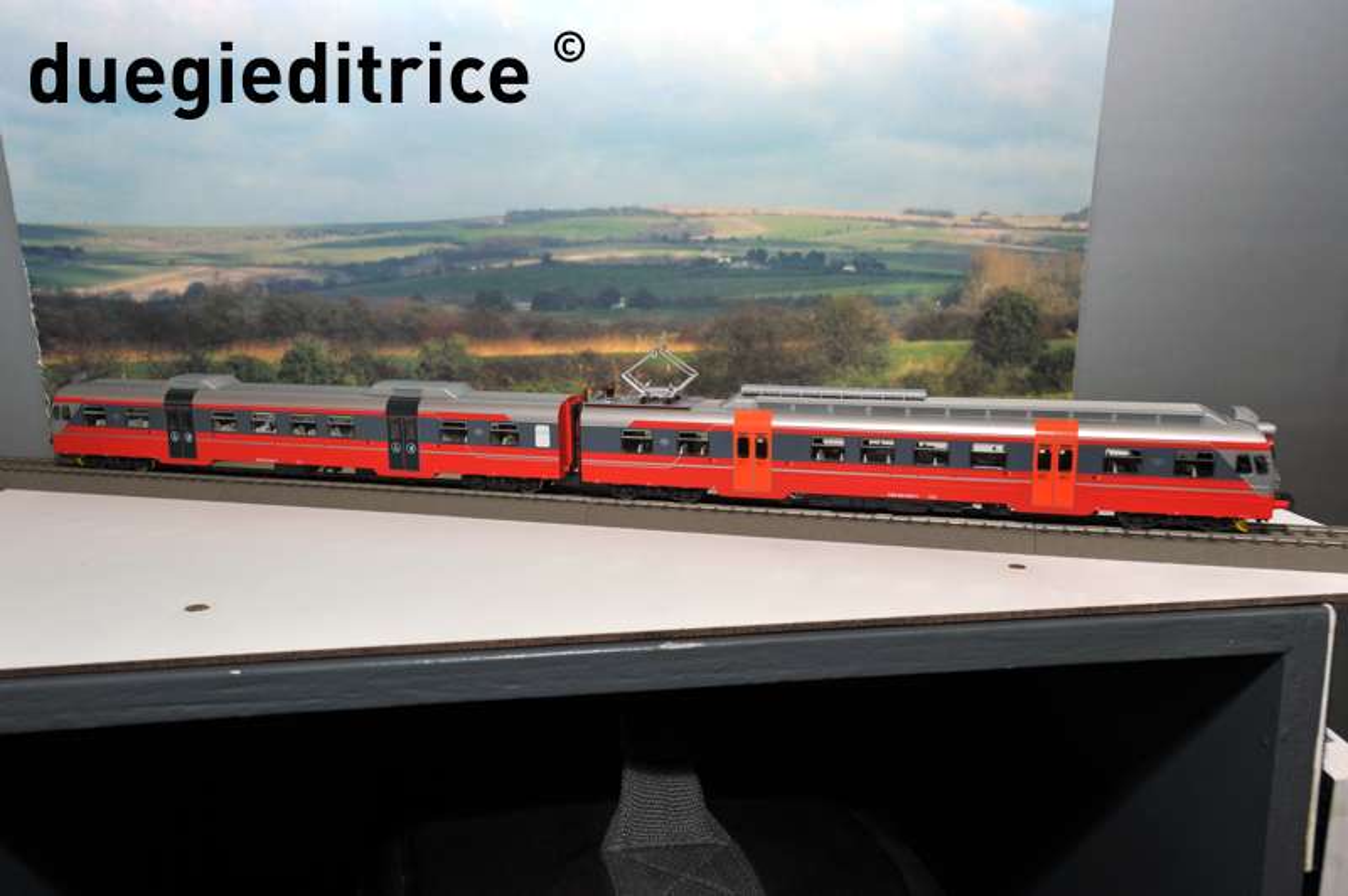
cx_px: 674
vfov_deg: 43.5
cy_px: 448
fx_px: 1122
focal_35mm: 30
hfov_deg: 62.0
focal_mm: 30
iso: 400
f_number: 10
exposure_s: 1/60
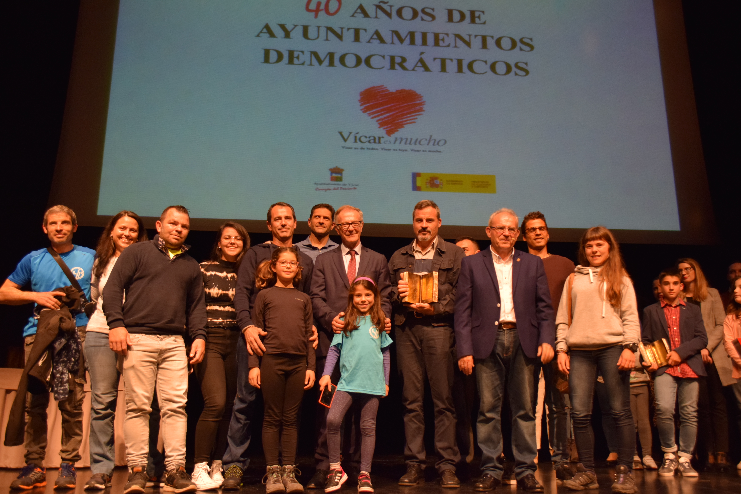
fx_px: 679
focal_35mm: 33
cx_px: 370
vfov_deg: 40.0
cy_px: 247
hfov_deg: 57.2
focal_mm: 22
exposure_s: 1/60
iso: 900
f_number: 3.8
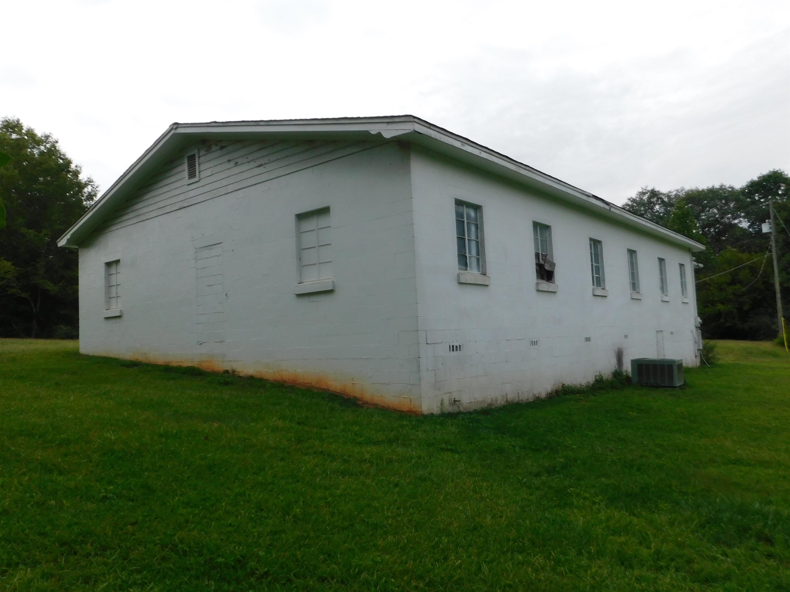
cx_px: 395
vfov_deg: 54.9
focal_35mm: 25
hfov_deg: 69.4
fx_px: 571
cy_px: 296
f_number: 6.2
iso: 125
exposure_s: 1/400
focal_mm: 4.5
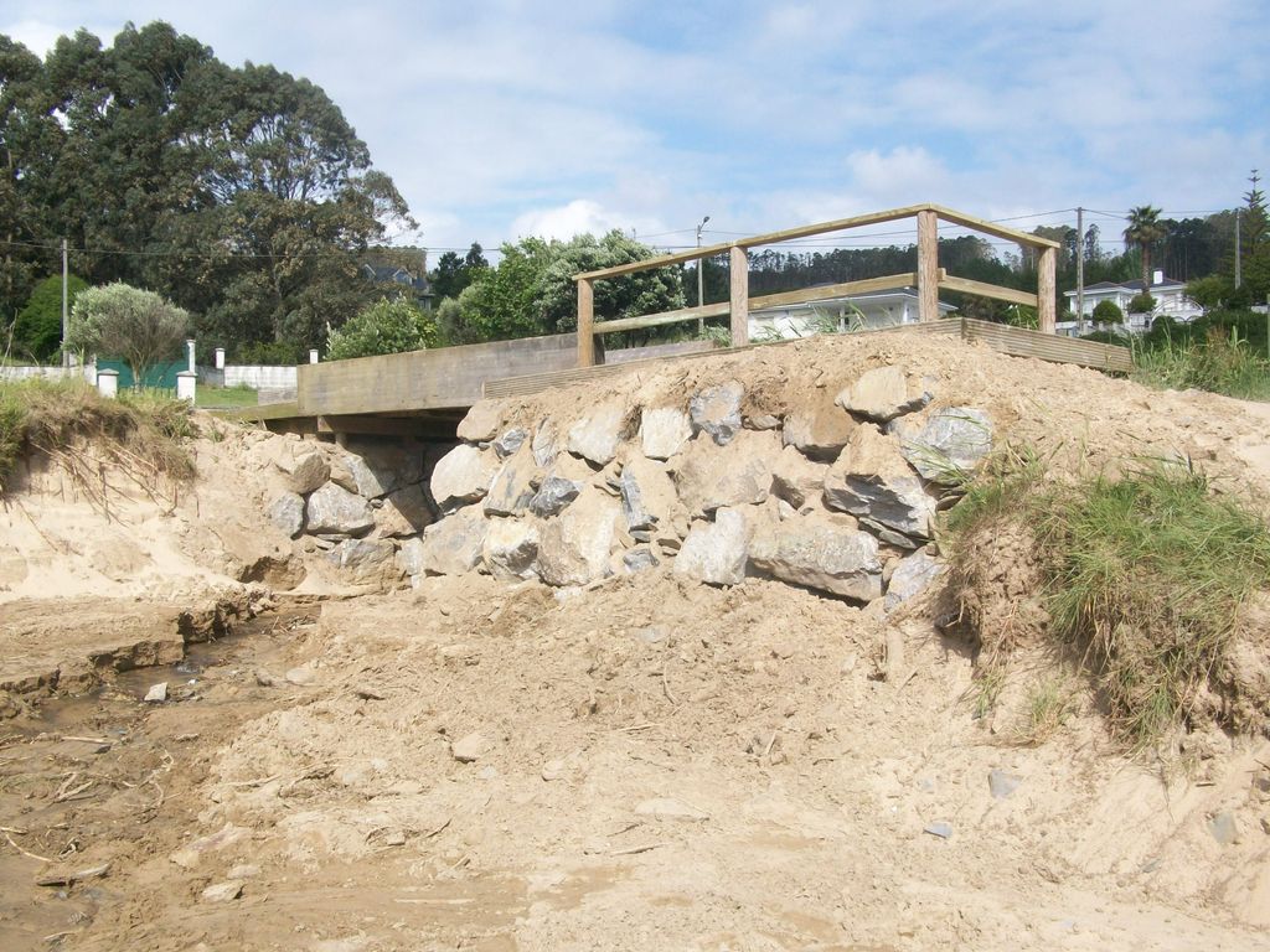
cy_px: 476
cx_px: 635
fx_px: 1247
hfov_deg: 54.0
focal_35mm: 34
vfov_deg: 41.8
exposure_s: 1/277
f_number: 5.5
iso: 64
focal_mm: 5.7
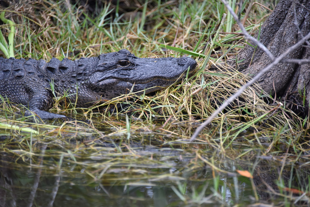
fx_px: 2584
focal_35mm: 300
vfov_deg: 4.6
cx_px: 155
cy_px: 104
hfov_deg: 6.9
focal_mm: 300
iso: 1600
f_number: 5.6
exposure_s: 1/640
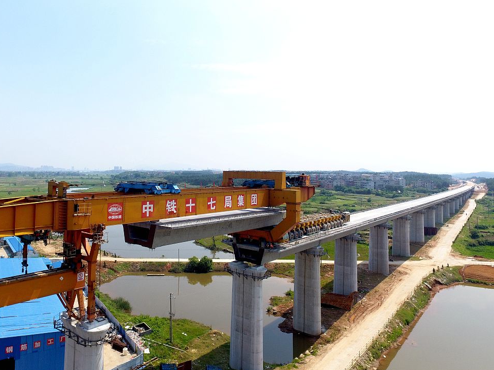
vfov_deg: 54.8
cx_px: 203
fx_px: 357
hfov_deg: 68.8
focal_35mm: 25
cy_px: 164
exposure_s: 1/633
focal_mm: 3.61
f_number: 2.8
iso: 100
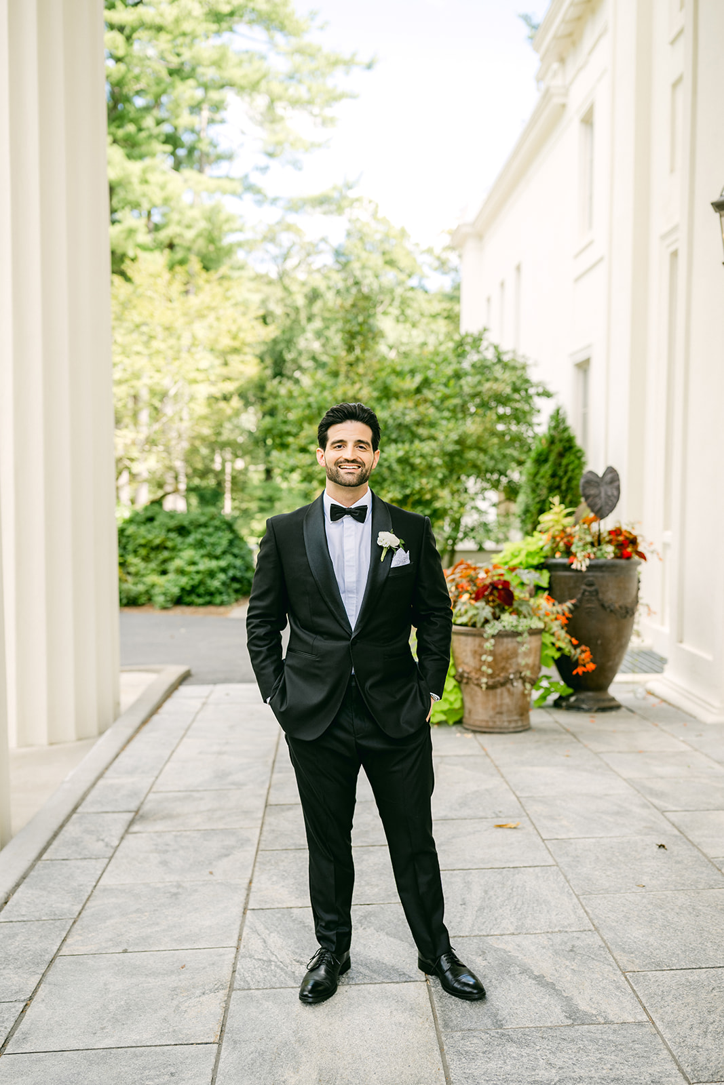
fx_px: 1056
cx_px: 362
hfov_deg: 37.9
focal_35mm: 35
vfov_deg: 54.4
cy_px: 542
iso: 64
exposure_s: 1/320
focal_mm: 35
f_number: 2
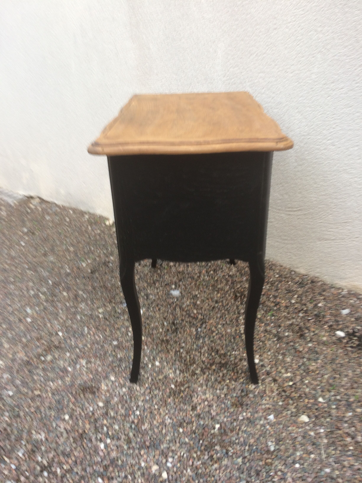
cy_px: 242
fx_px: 404
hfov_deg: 48.2
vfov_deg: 61.7
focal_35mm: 29
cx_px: 181
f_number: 2.2
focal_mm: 4.15
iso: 32
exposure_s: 1/50
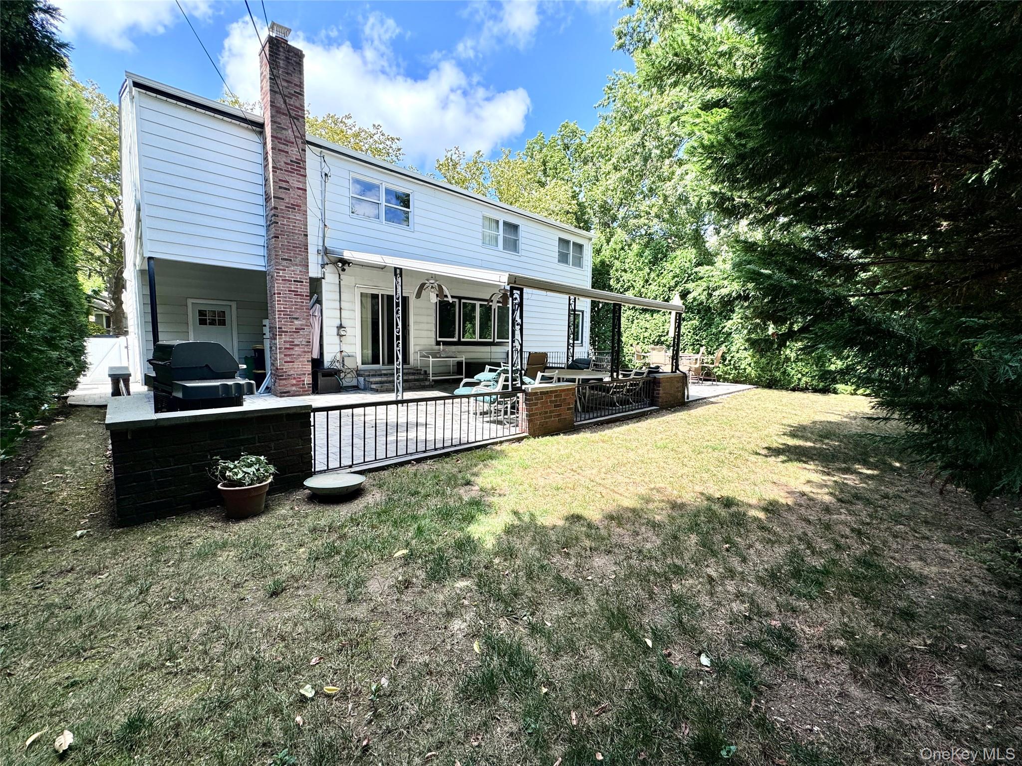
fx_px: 413
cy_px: 383
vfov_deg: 85.7
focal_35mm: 14
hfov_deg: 102.1
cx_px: 511
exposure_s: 1/479
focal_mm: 2.22
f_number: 2.2
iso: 40
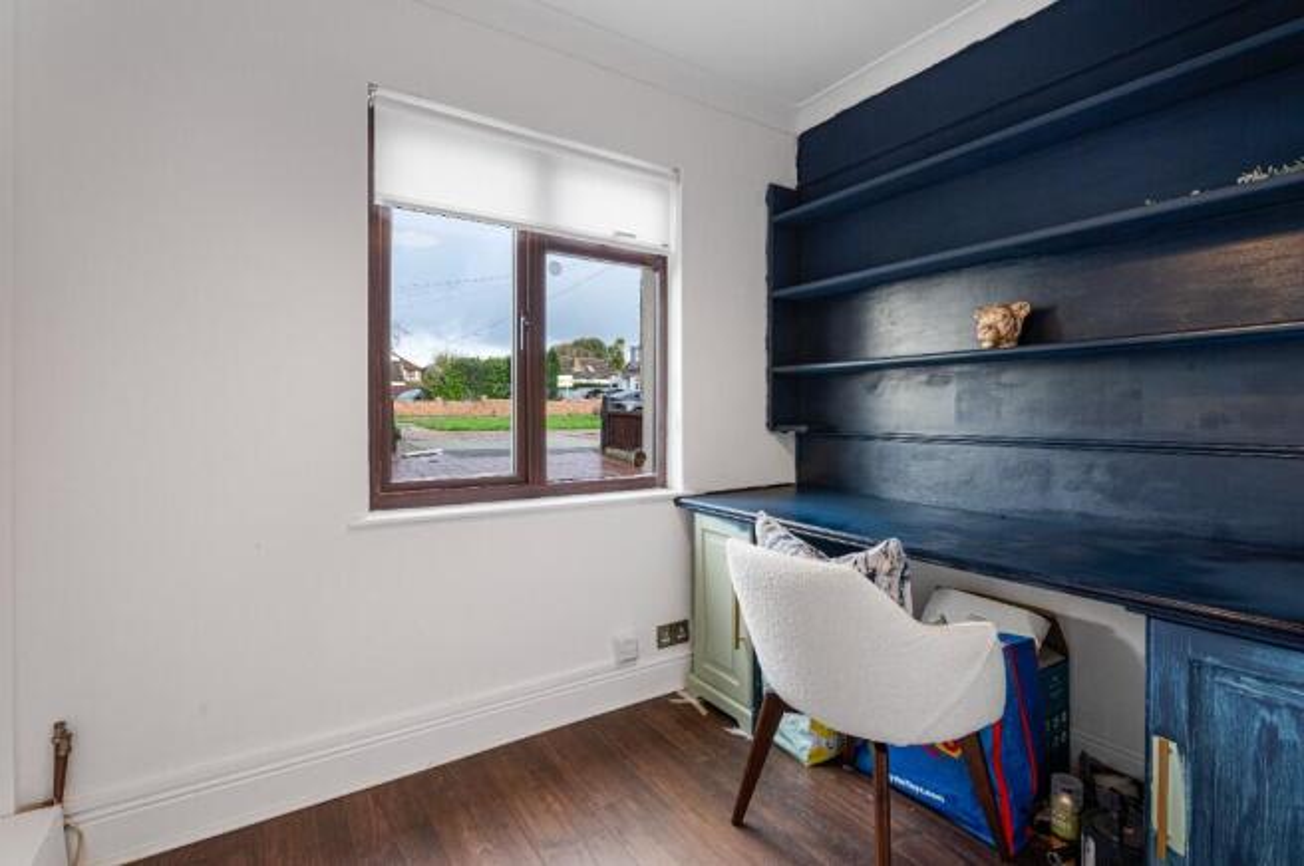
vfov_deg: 73.6
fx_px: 579
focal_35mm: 16
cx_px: 652
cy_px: 433
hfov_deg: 96.8
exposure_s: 1/3
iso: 400
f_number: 9
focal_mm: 16
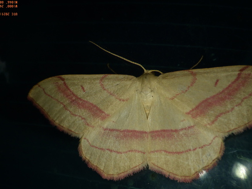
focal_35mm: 46
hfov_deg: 41.2
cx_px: 134
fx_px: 335
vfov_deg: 31.3
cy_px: 127
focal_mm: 6.1
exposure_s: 1/1000
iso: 125
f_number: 4.6
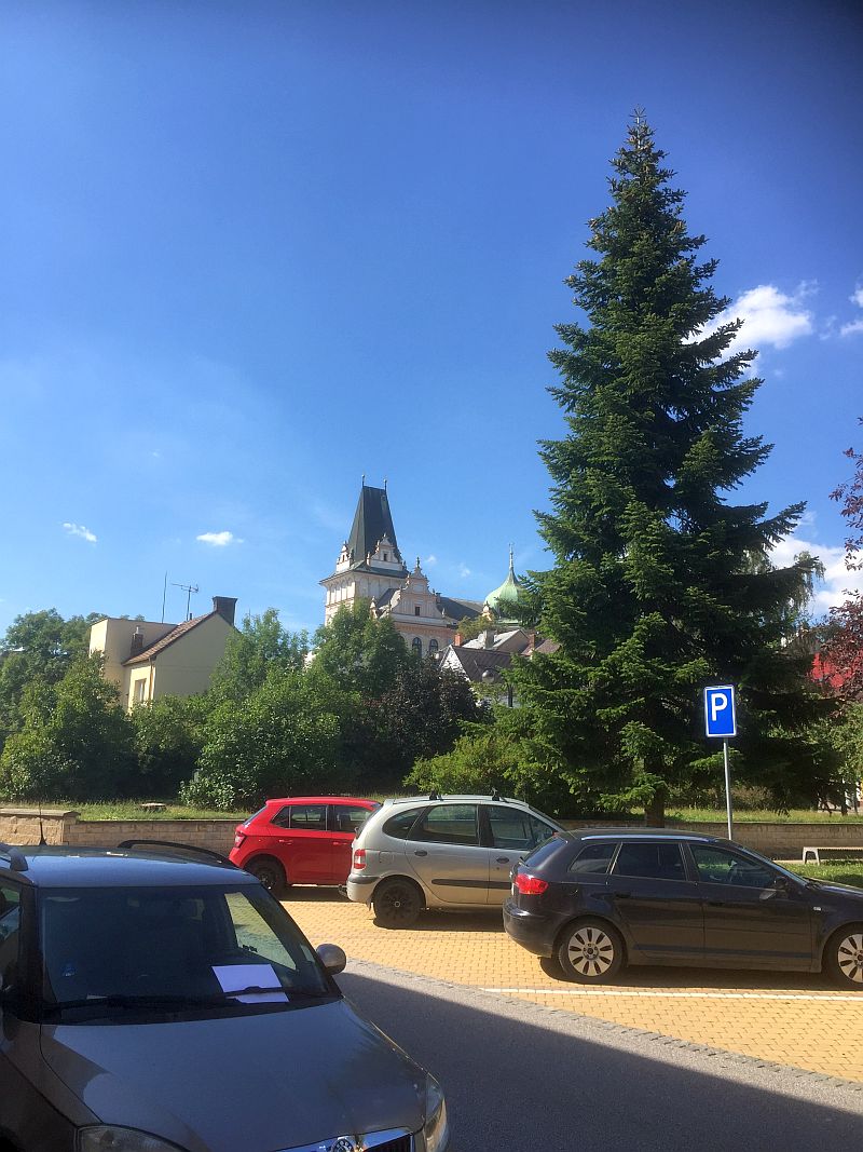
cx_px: 432
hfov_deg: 48.2
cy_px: 576
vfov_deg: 61.7
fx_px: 964
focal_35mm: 29
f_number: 2.2
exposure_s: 1/1130
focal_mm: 4.15
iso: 32
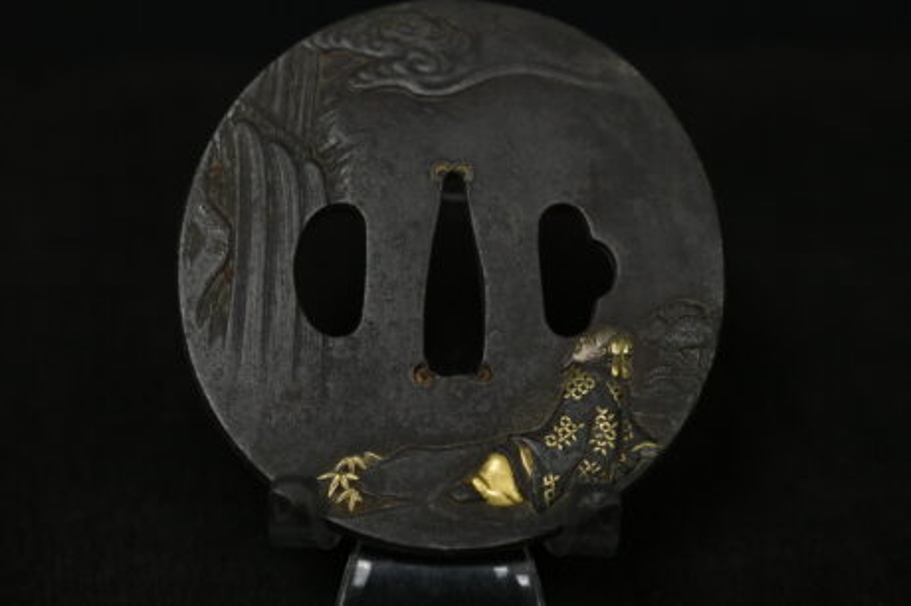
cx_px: 456
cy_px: 303
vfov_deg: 13.0
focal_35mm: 105
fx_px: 2655
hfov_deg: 19.5
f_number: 9
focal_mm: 105
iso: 2500
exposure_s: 1/125
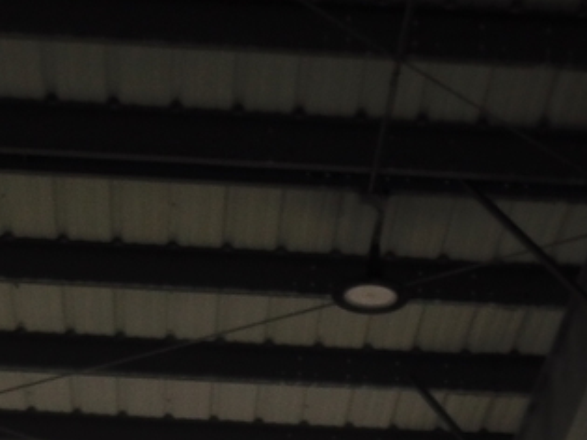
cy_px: 887
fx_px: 2017
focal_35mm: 119
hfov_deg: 16.6
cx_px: 268
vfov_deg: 11.2
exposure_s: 1/2695
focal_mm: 4.73
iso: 100
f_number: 2.2
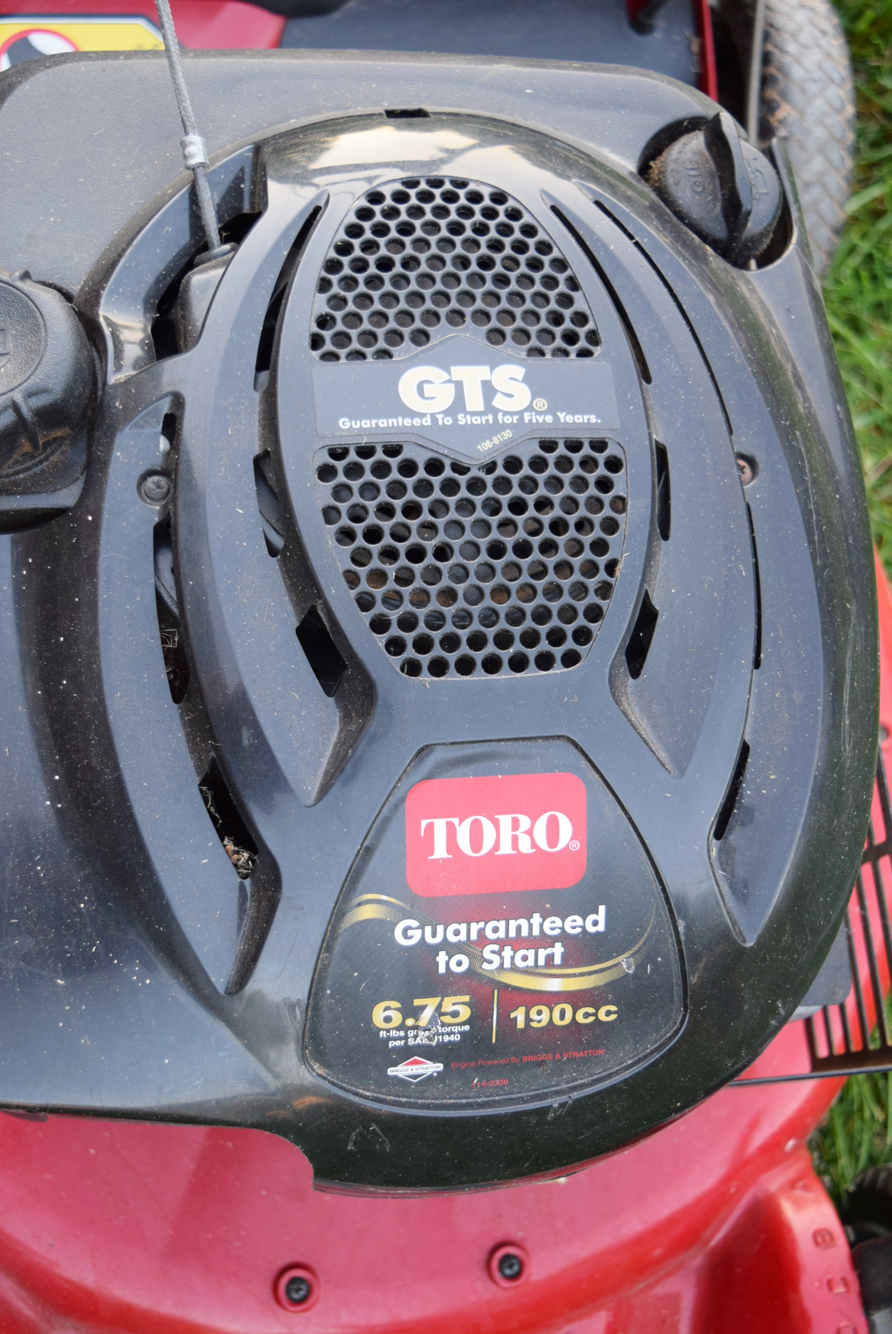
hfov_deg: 31.9
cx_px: 446
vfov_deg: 46.4
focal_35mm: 42
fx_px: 1558
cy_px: 667
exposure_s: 1/60
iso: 560
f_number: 4.2
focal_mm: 28
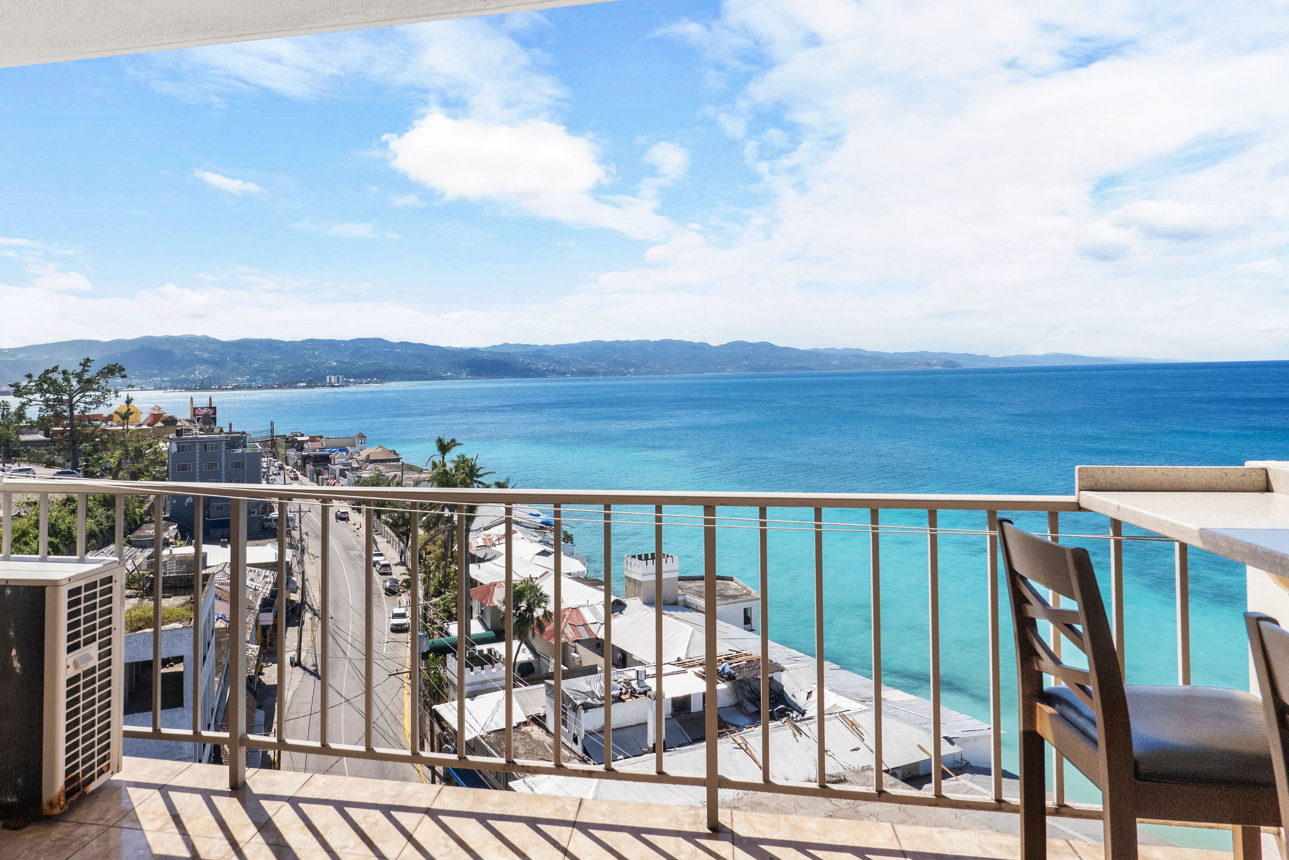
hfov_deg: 72.8
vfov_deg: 53.0
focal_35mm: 24
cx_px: 504
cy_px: 381
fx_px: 859
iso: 4000
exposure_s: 1/6400
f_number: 6.3
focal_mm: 18
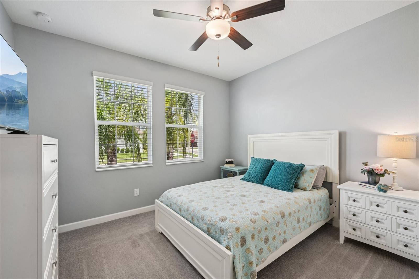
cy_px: 140
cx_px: 210
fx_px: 163
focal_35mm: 14
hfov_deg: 104.3
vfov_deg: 81.1
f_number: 8
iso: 400
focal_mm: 14
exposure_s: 1/80
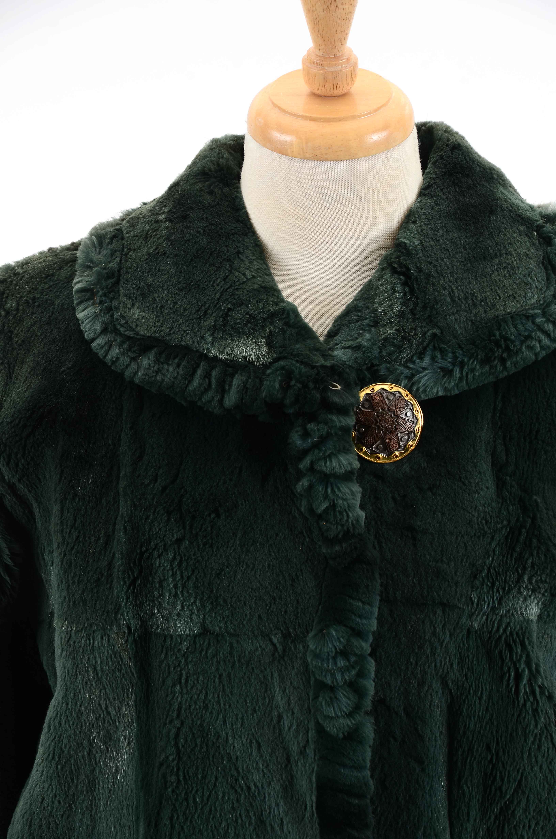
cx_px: 278
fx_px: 3665
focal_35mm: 158
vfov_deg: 13.1
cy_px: 420
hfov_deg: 8.7
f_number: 8
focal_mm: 105
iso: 160
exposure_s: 1/60
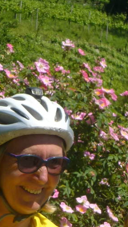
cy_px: 154
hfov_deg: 5.1
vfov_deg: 9.1
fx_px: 1430
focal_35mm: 237
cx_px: 100
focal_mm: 10.3
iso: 100
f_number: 4.7
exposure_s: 1/640
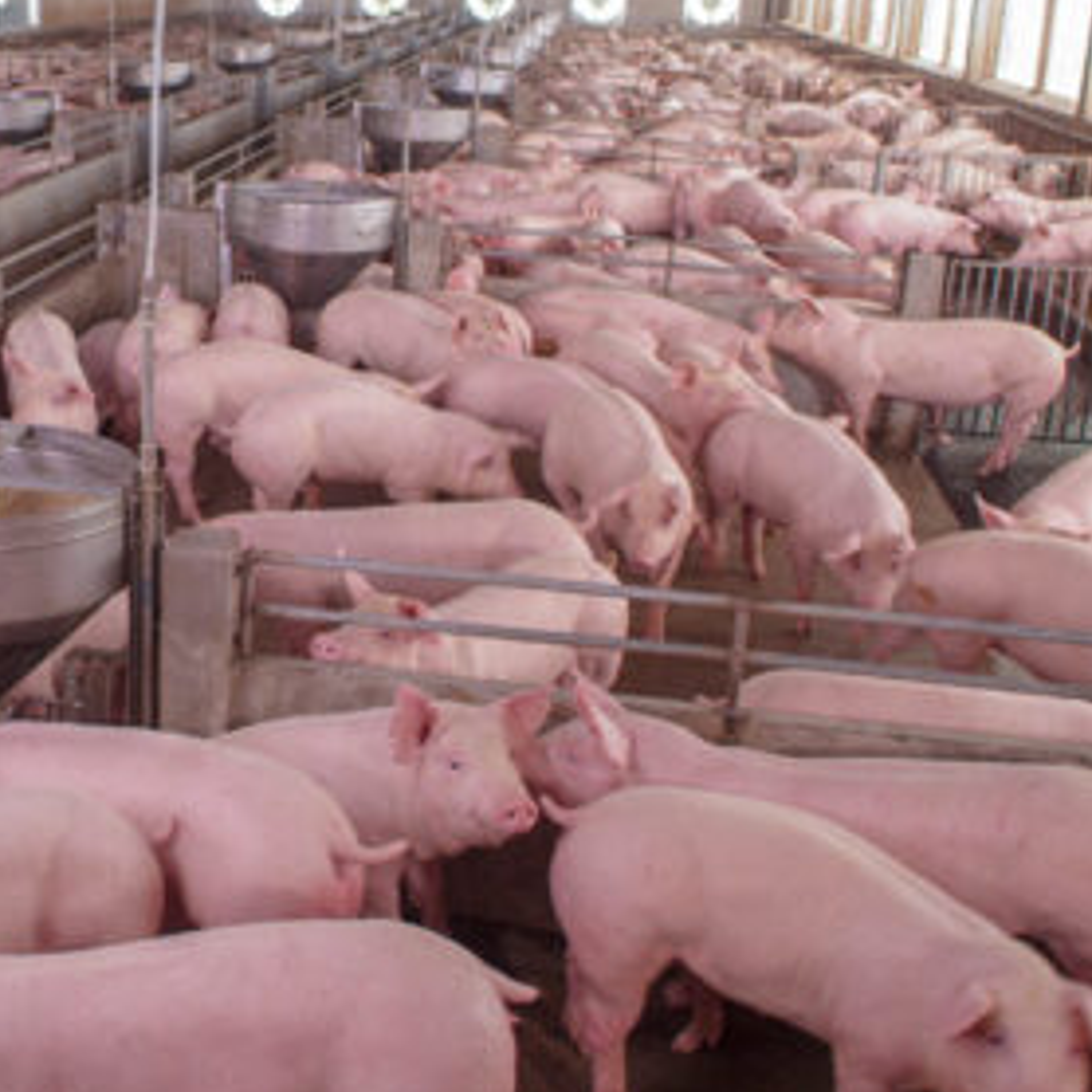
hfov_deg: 34.8
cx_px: 114
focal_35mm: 46
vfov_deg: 36.8
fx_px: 1642
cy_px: 517
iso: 400
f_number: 4.8
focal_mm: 20
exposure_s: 1/30
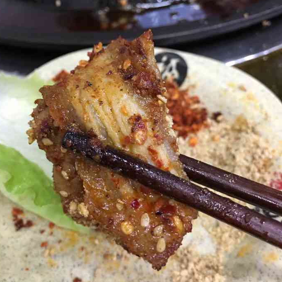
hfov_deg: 47.2
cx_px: 139
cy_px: 127
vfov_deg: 47.1
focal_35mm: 35
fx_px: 323
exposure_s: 1/10
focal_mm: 4.15
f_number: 2.2
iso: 80
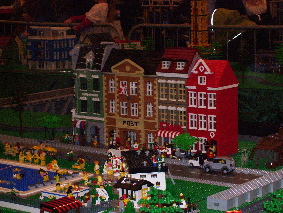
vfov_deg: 13.7
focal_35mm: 108
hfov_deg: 18.2
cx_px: 142
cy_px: 106
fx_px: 883
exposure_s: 1/90
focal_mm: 18
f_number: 4.6
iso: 200
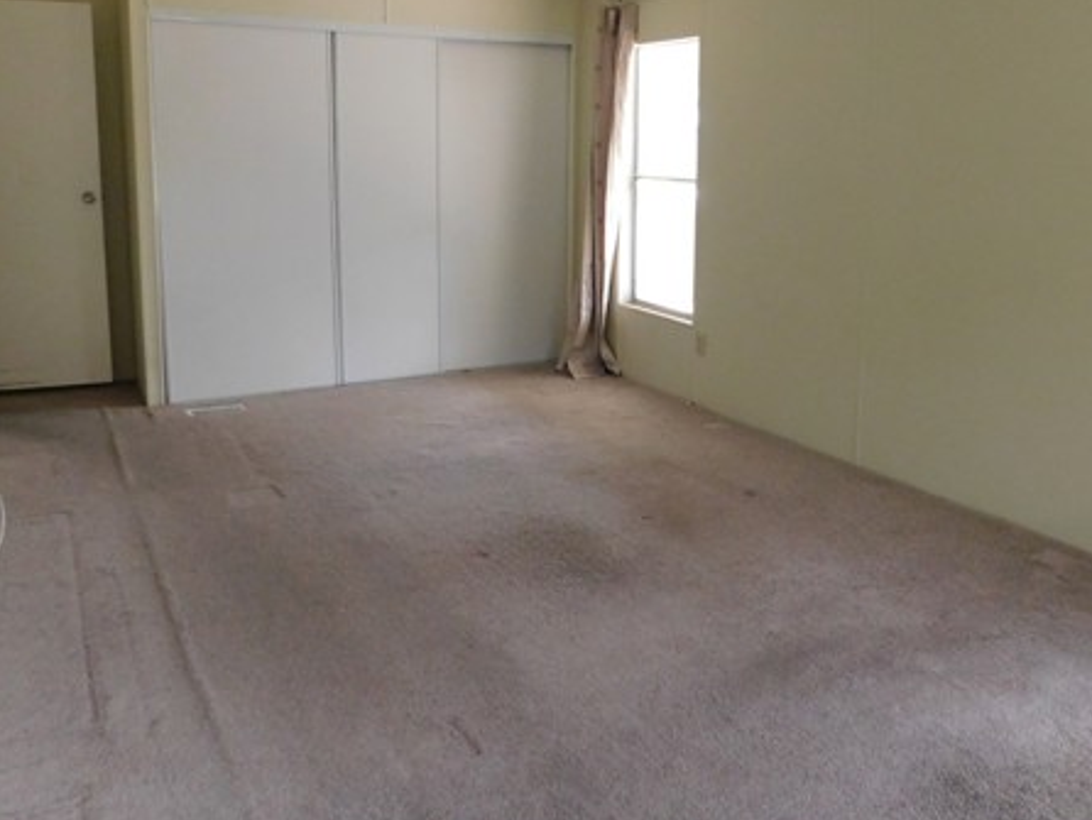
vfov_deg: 42.6
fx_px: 1042
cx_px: 622
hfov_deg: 55.1
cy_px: 299
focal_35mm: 33
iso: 320
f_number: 3
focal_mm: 4
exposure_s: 1/30
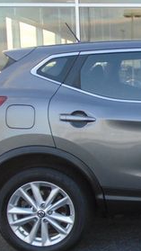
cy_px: 139
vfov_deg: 32.3
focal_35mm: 65
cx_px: 225
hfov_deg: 16.5
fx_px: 432
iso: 100
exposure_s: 1/100
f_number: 3.2
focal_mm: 4.6
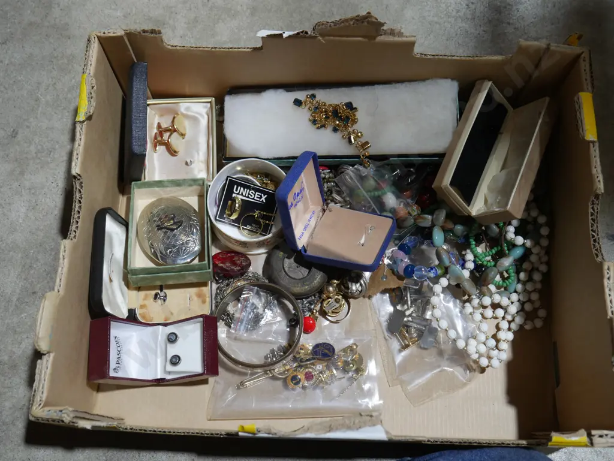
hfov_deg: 46.8
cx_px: 307
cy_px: 230
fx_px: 710
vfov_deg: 36.0
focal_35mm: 40
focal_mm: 20
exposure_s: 1/60
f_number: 4.4
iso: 400
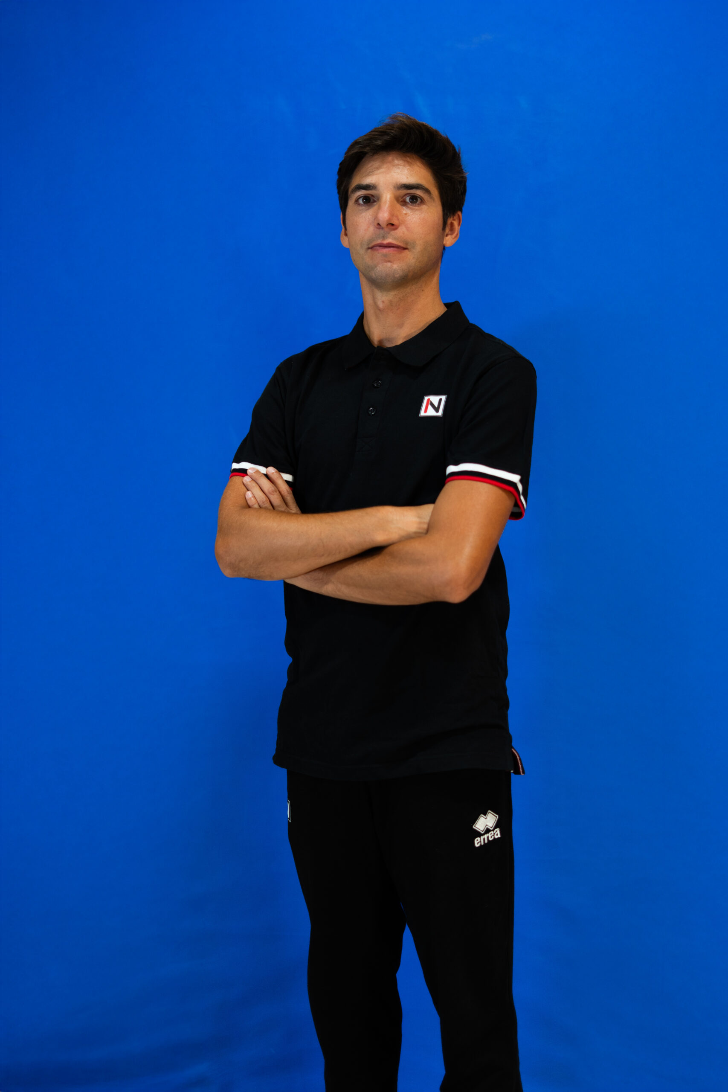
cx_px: 364
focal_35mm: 50
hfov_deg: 27.0
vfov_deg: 39.6
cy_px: 546
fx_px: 1516
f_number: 1.8
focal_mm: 50
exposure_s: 1/160
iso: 400
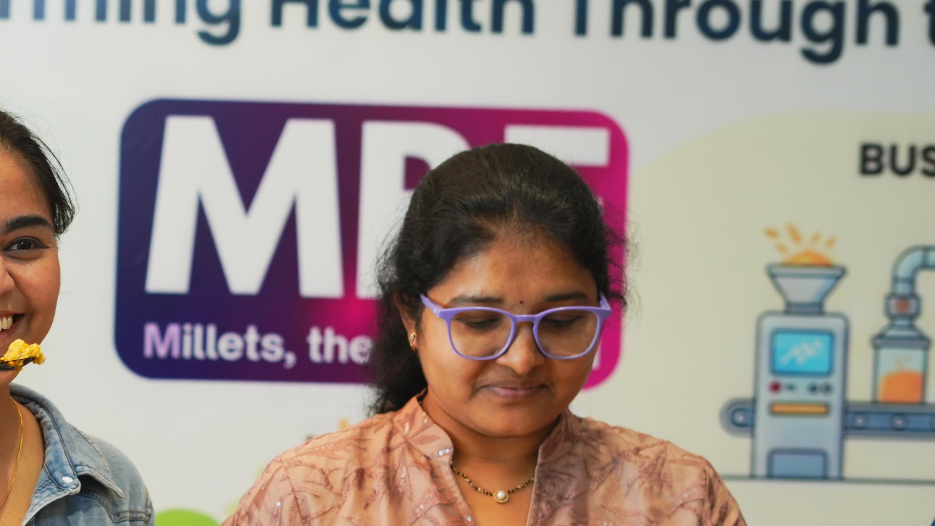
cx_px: -53
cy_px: 548
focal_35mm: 112
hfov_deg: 18.5
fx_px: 2777
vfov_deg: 10.7
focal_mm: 50
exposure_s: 1/100
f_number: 3.2
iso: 640
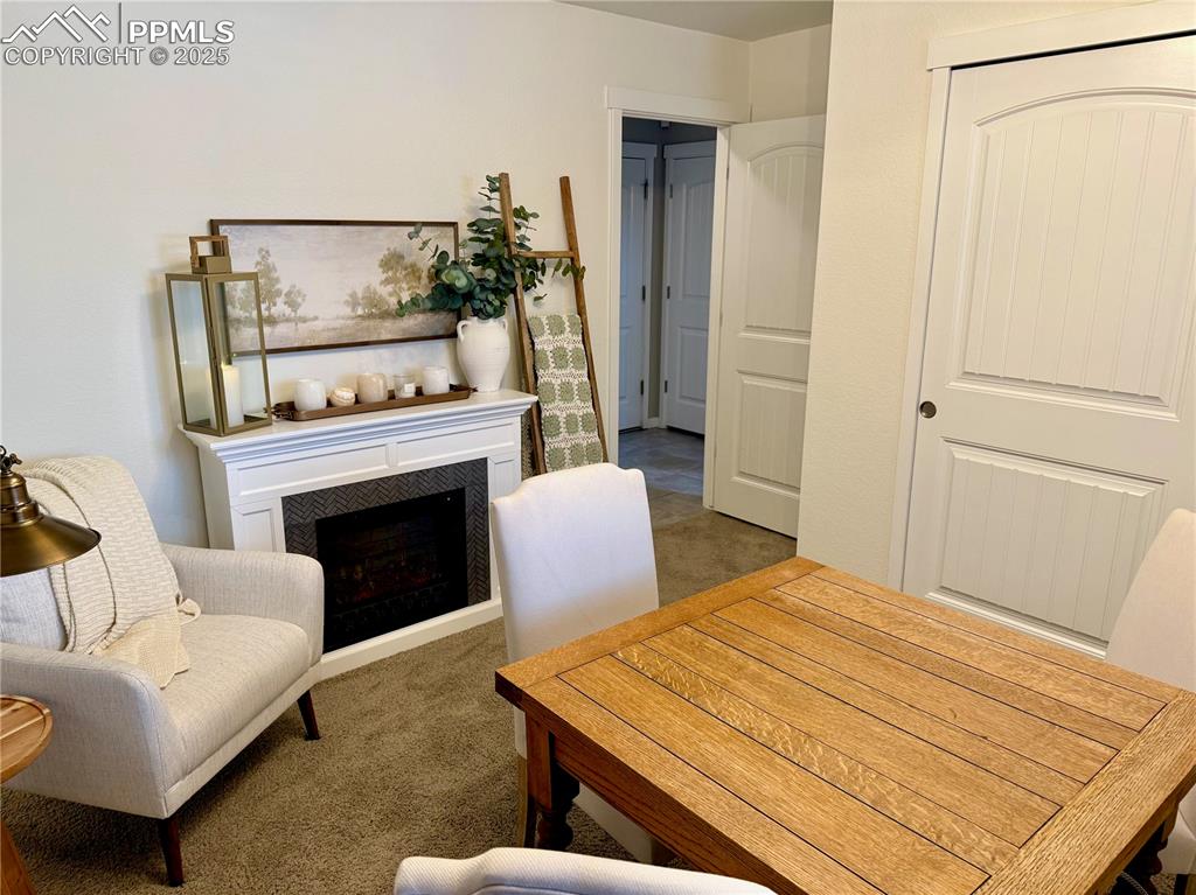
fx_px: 829
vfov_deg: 56.8
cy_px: 448
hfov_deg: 71.6
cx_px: 598
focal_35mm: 24
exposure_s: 1/60
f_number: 1.78
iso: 125
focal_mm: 6.76
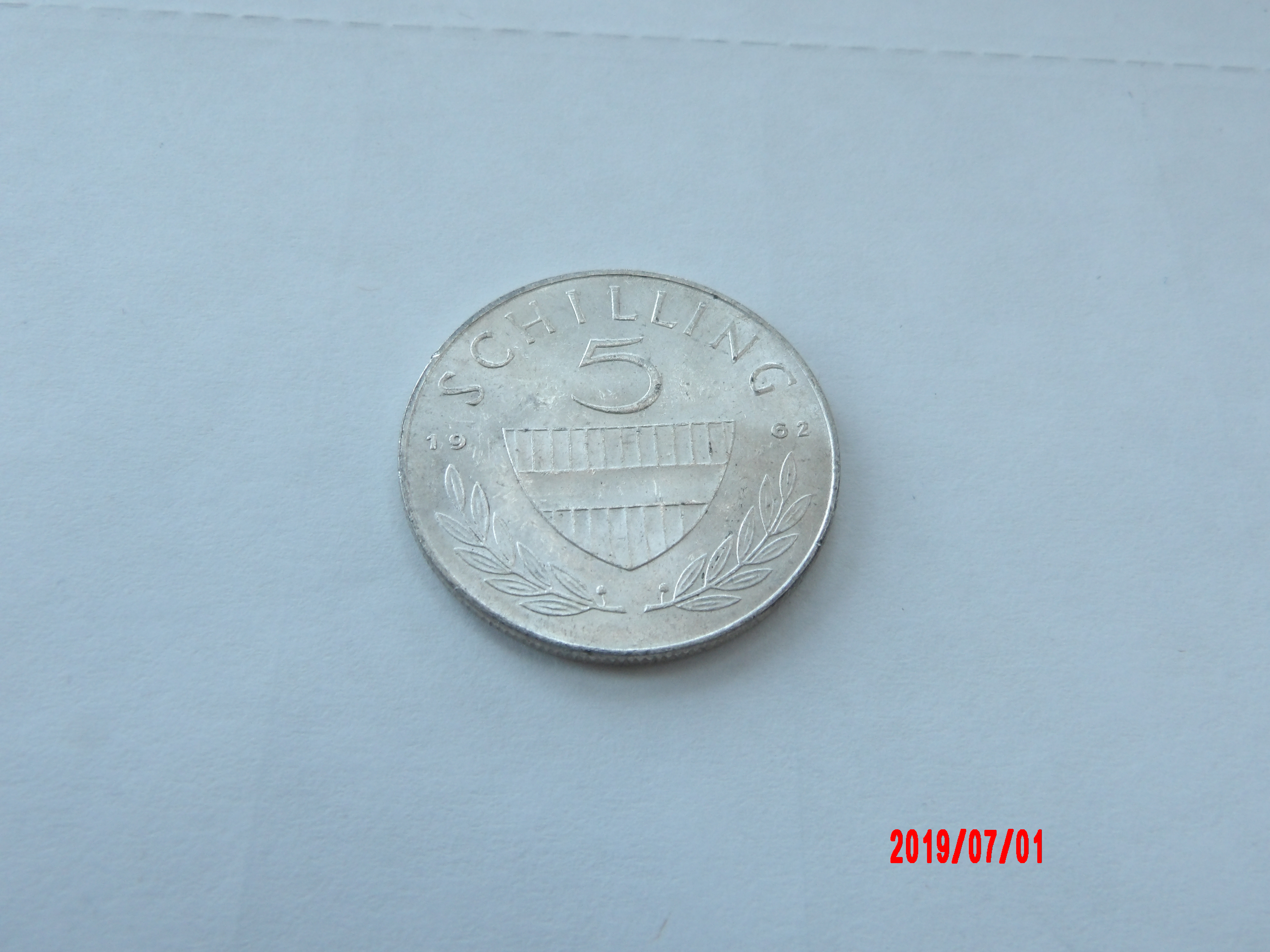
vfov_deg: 41.8
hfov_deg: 54.0
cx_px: 635
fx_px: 1247
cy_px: 476
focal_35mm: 34
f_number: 4.5
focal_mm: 6.2
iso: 200
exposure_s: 1/26
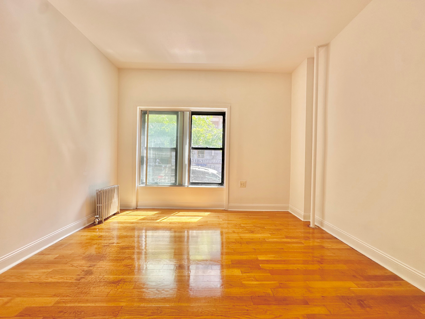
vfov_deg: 85.7
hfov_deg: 102.1
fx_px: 172
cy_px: 160
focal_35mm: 14
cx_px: 212
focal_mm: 2.22
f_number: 2.2
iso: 40
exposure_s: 1/149
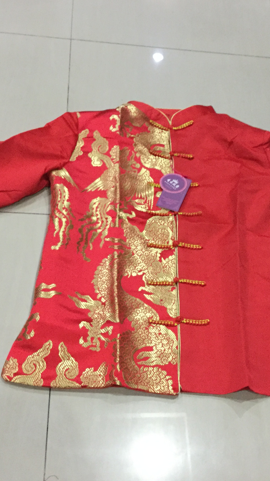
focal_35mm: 46
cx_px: 159
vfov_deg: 44.6
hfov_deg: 25.9
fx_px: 585
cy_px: 237
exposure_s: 1/17
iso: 400
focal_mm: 3.3
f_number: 2.4
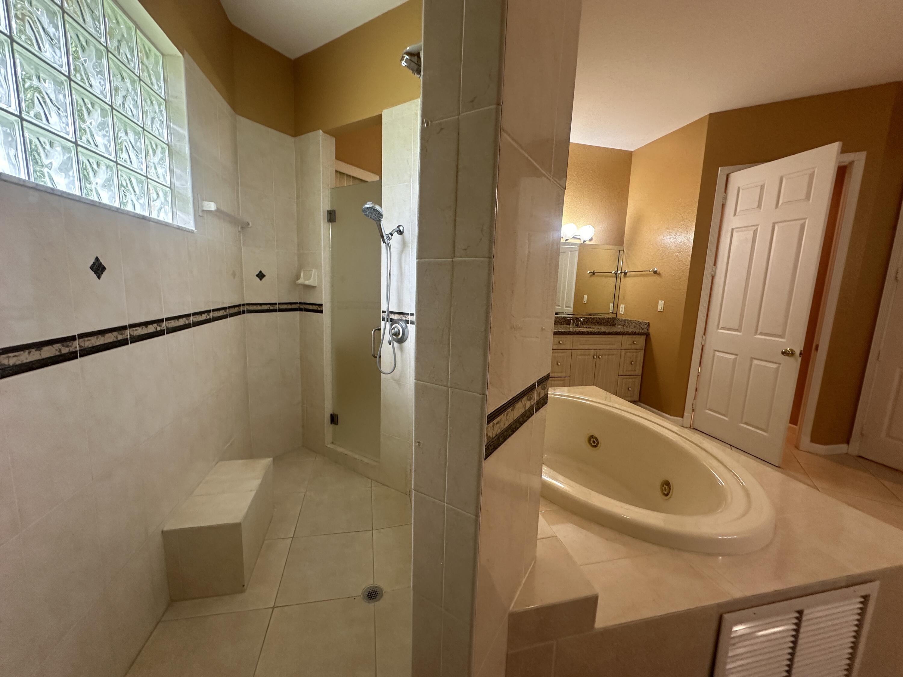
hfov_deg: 102.1
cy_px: 338
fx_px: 365
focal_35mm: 14
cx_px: 452
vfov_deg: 85.7
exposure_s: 1/60
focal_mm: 2.22
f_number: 2.2
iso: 160
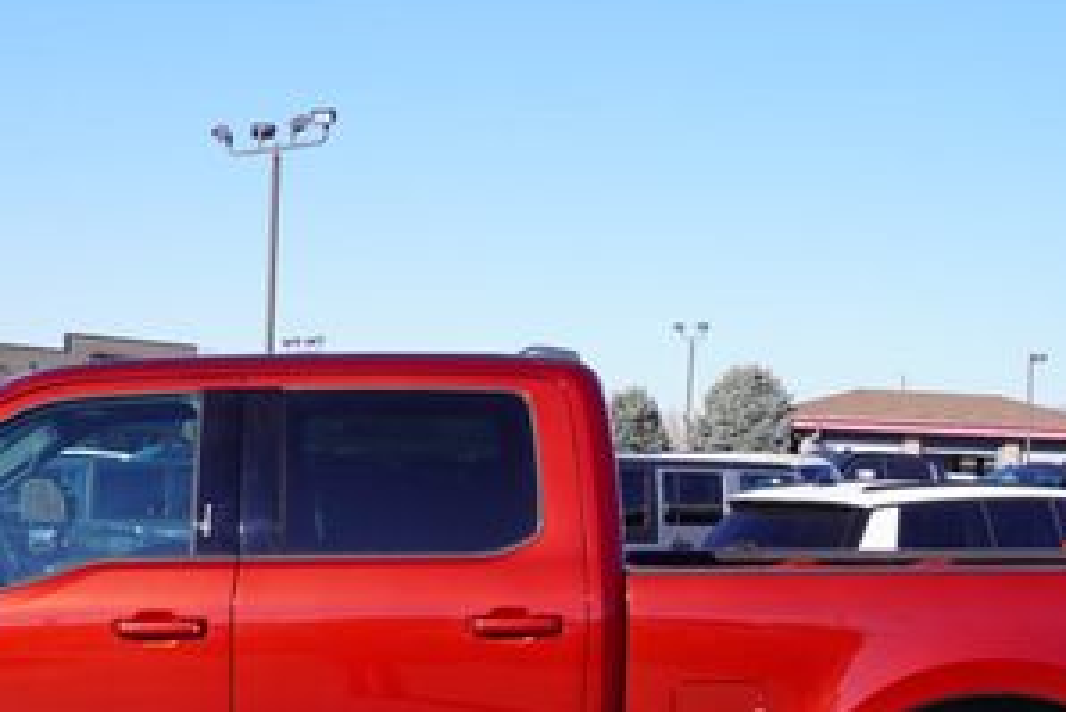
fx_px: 2194
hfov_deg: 27.2
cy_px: 741
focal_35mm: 74
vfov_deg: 17.9
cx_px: 372
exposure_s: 1/125
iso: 100
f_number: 9
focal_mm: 23
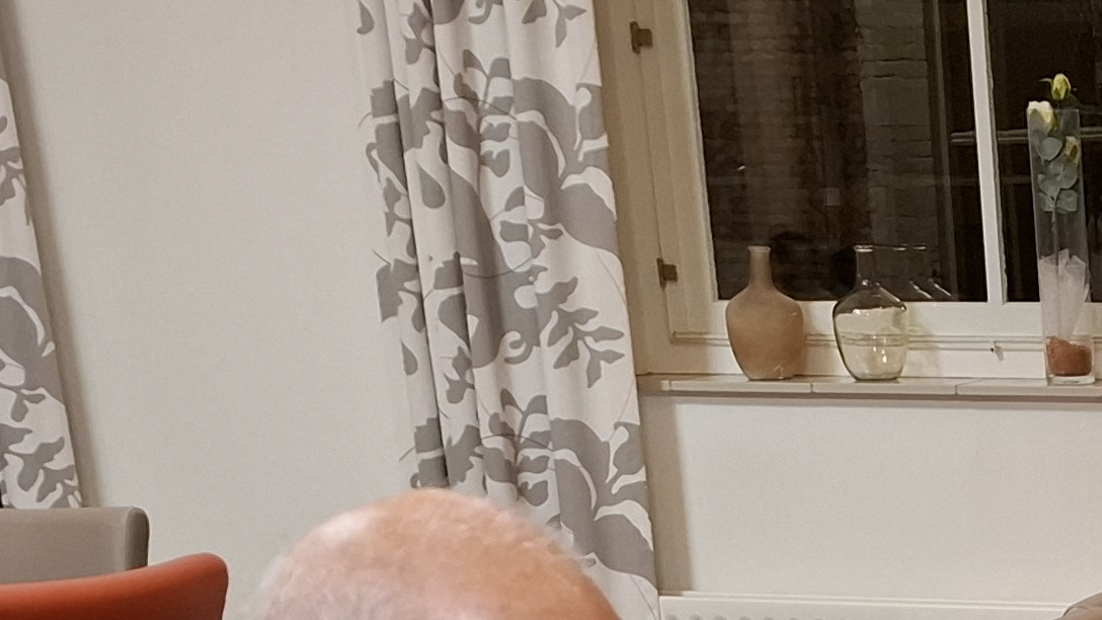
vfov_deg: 11.7
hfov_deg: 20.5
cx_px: 1477
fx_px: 2747
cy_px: 1171
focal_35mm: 94
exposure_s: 1/50
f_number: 1.8
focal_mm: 5.54
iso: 320
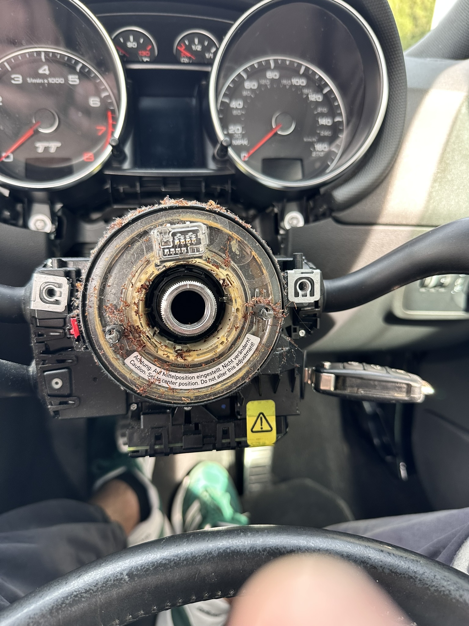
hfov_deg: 56.8
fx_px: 434
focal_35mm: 24
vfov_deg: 71.6
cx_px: 234
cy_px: 313
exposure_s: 1/121
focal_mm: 6.86
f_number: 1.78
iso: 160
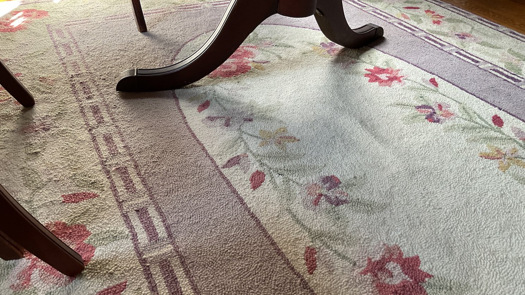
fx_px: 445
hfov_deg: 61.0
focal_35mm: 32
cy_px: 178
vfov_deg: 36.5
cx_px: 261
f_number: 1.8
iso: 80
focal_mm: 3
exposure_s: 1/60
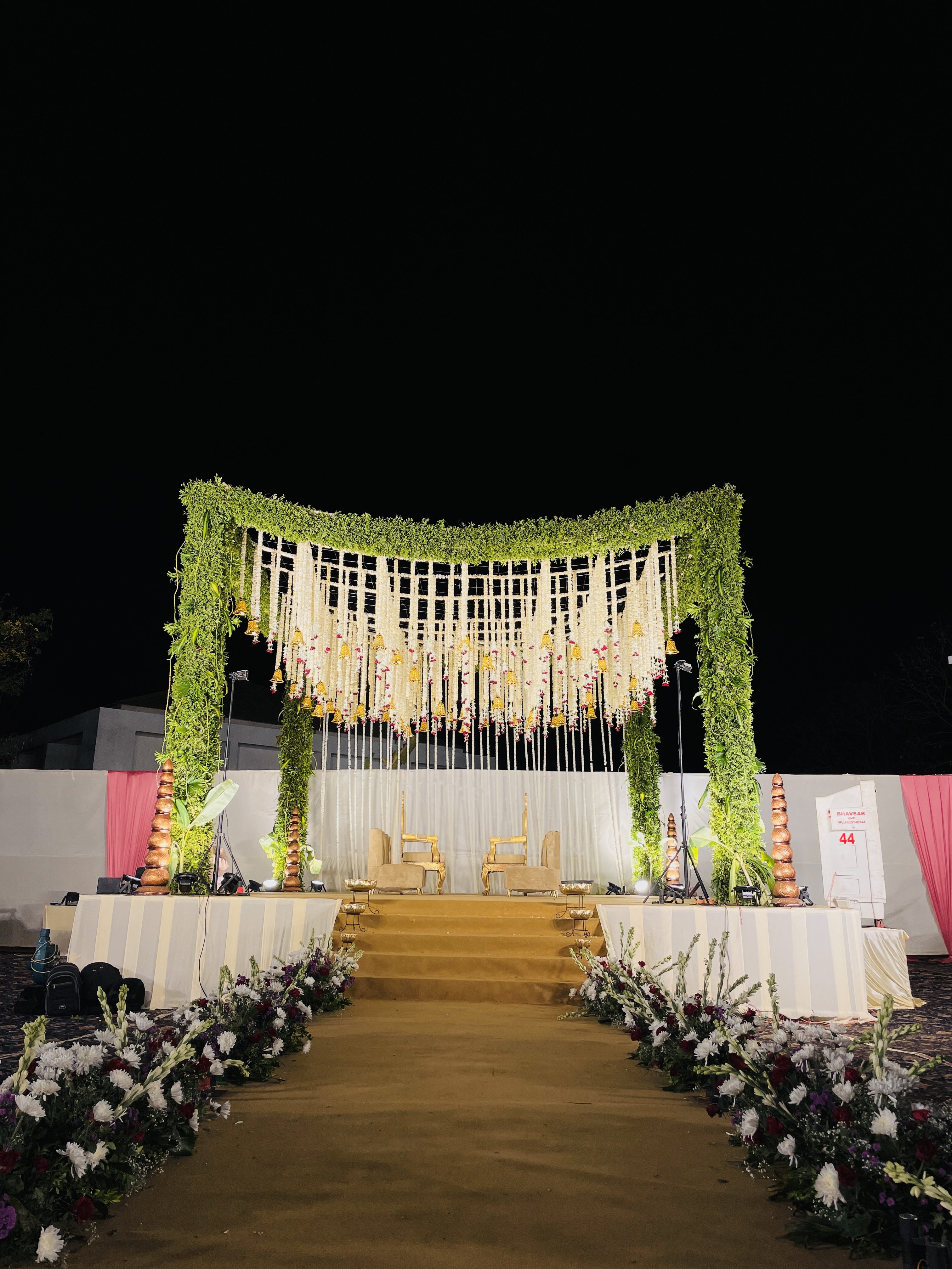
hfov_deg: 53.1
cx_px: 476
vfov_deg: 67.3
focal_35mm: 26
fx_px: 953
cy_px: 634
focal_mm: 4.2
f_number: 1.6
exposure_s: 1/121
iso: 50
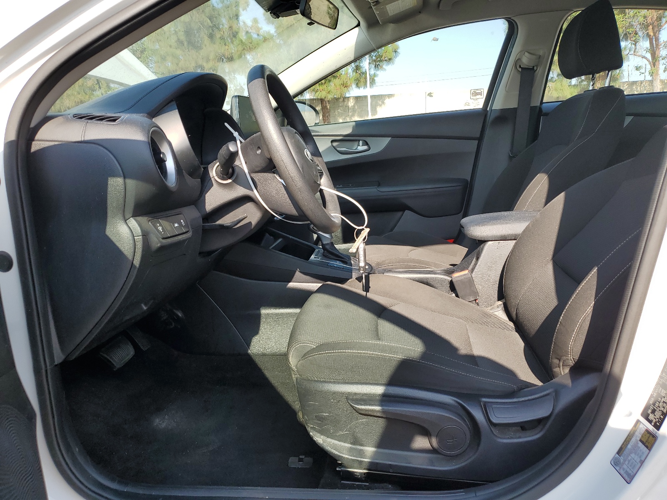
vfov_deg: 53.1
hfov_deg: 67.3
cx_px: 334
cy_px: 250
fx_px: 501
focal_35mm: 26
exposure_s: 1/769
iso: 50
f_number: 1.5
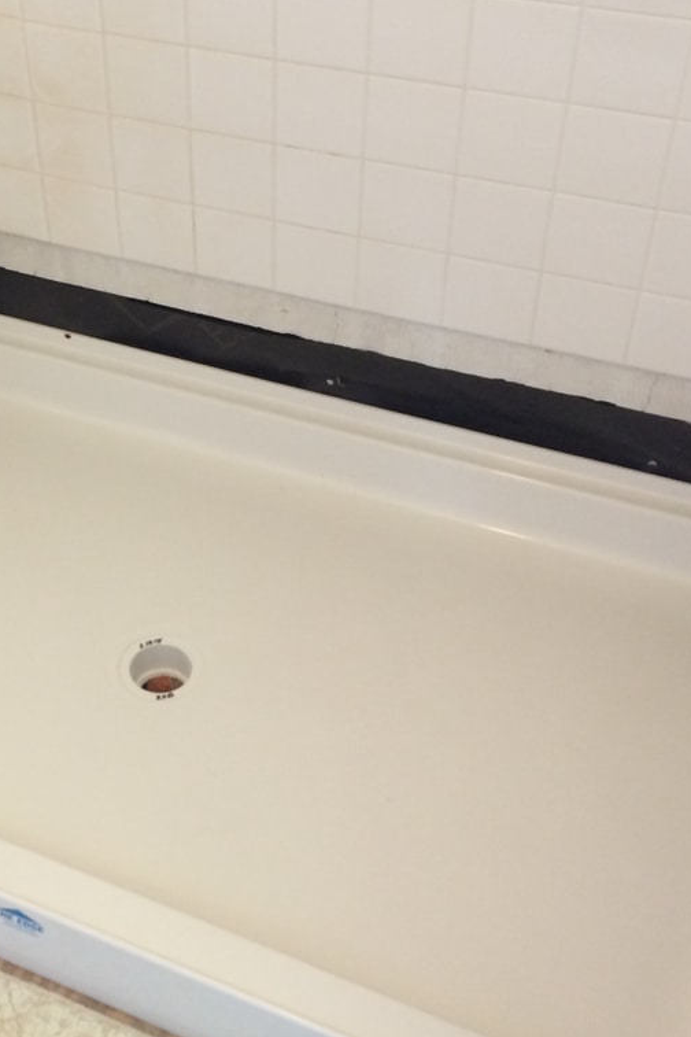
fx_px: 1583
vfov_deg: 36.2
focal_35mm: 55
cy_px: 506
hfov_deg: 24.0
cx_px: 75
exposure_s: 1/30
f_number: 2.2
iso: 125
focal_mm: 4.12
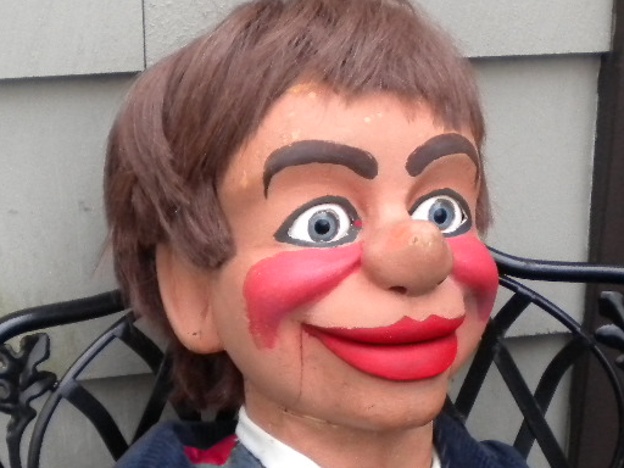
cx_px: 305
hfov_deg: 27.8
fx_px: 1262
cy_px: 311
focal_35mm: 70
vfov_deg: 20.9
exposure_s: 1/45.3
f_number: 3.1
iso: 400
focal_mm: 6.3
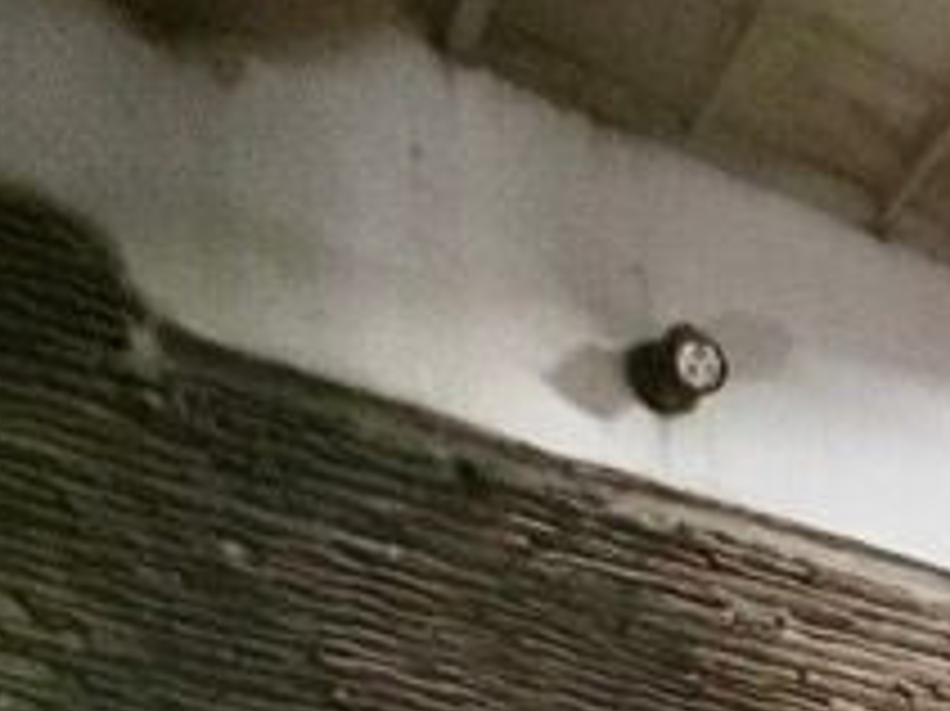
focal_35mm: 68
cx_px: 1477
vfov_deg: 15.6
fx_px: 1865
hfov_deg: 22.6
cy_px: 1539
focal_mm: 2.22
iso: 2500
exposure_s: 1/20
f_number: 2.2
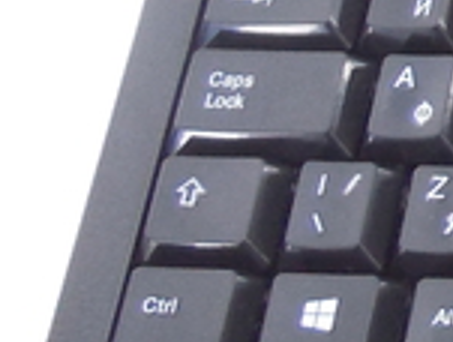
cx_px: 1455
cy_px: -15
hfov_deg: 9.0
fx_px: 2217
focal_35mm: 169
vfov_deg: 8.8
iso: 125
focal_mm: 4.5
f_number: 3.1
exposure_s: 1/50
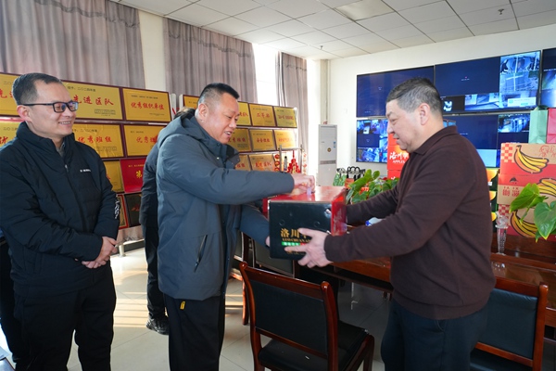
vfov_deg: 61.9
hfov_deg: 84.0
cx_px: 278
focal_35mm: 20
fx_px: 309
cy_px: 186
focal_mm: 20
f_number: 5
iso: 1600
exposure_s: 1/60
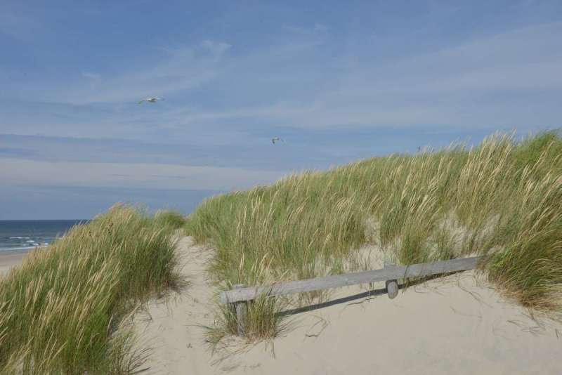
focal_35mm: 38
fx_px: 593
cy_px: 188
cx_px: 281
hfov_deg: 50.7
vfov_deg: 35.1
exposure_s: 1/125
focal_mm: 38
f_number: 18
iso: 125
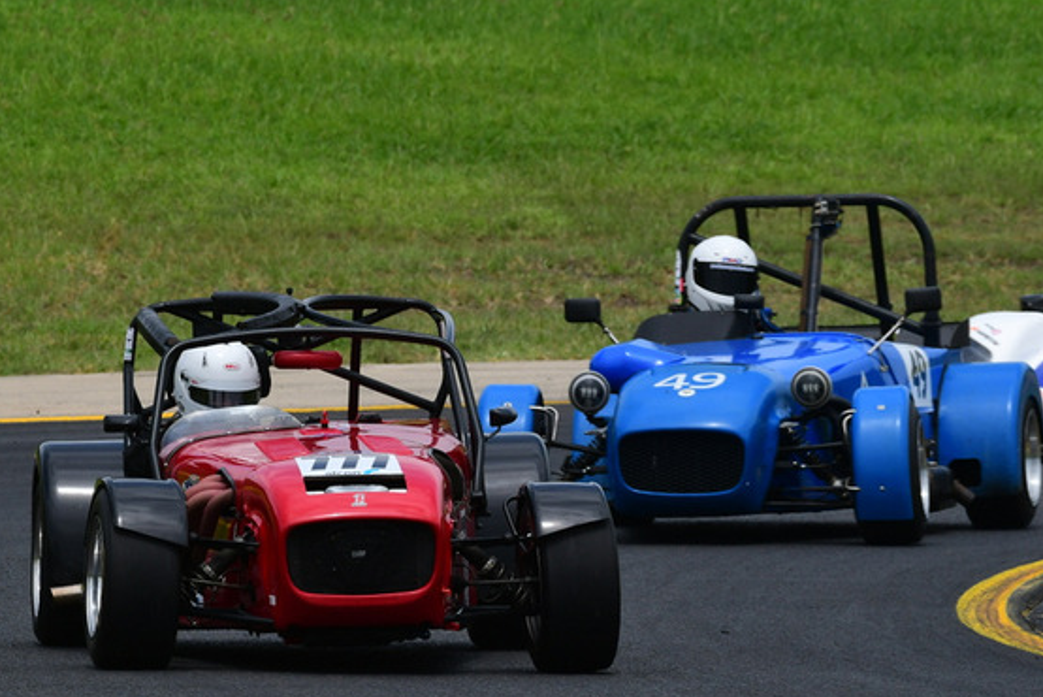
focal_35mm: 628
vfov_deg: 2.2
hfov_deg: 3.3
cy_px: 335
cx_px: 459
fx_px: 18203
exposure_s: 1/640
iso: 320
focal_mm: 290
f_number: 11
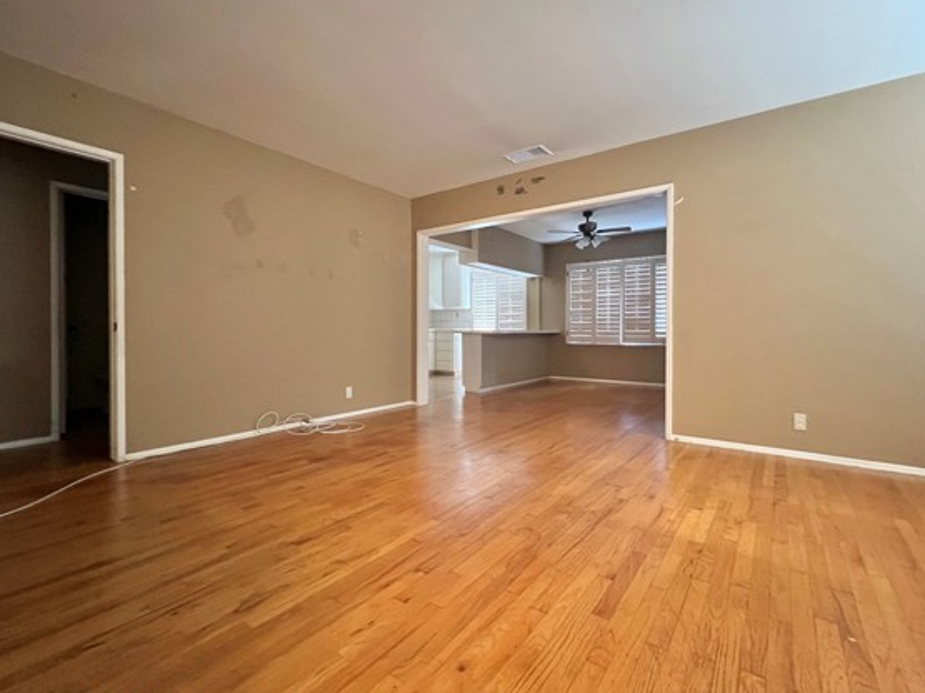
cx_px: 480
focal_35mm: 15
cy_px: 335
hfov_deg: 98.1
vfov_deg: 81.7
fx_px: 401
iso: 800
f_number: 1.8
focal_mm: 1.57
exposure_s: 1/40
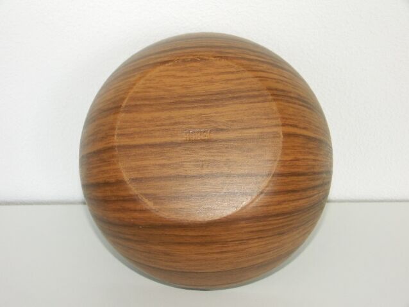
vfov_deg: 38.6
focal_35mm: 37
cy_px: 154
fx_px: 437
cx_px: 204
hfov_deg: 50.2
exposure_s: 1/50
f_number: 2.8
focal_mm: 9.74
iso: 64
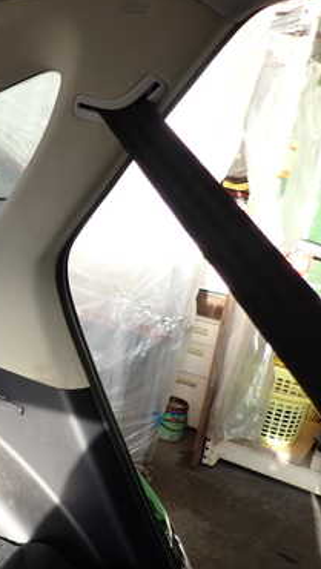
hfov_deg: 23.2
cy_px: 314
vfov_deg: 46.3
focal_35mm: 44
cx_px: -126
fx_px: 665
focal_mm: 4.5
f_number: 2
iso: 100
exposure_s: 1/160
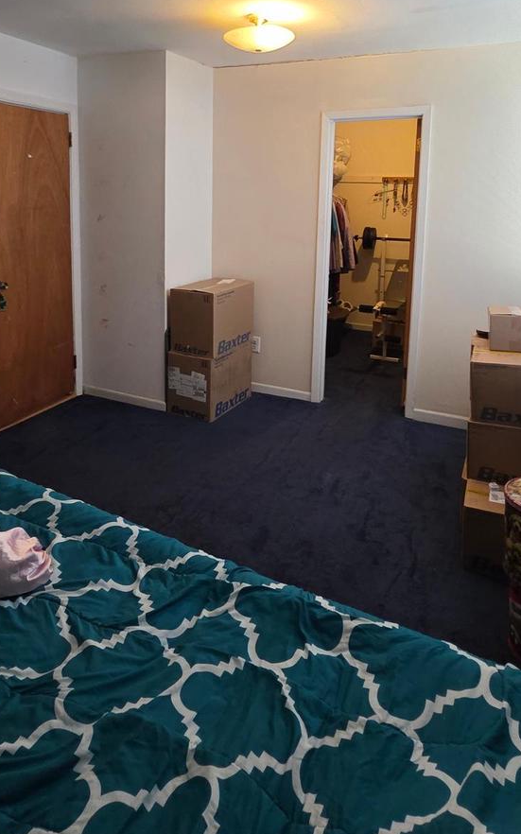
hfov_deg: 50.9
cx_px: 228
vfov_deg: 72.1
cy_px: 266
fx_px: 545
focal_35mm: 24
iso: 500
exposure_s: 1/60
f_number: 1.9
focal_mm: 2.2
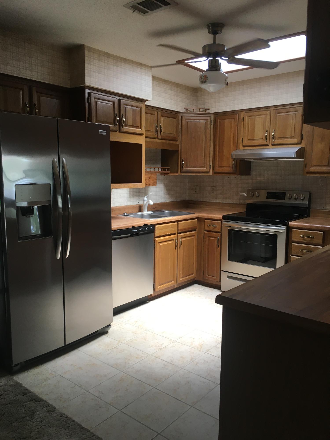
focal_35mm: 29
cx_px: 165
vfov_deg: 61.7
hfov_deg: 48.2
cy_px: 220
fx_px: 369
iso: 32
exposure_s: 1/30
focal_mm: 4.15
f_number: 2.2
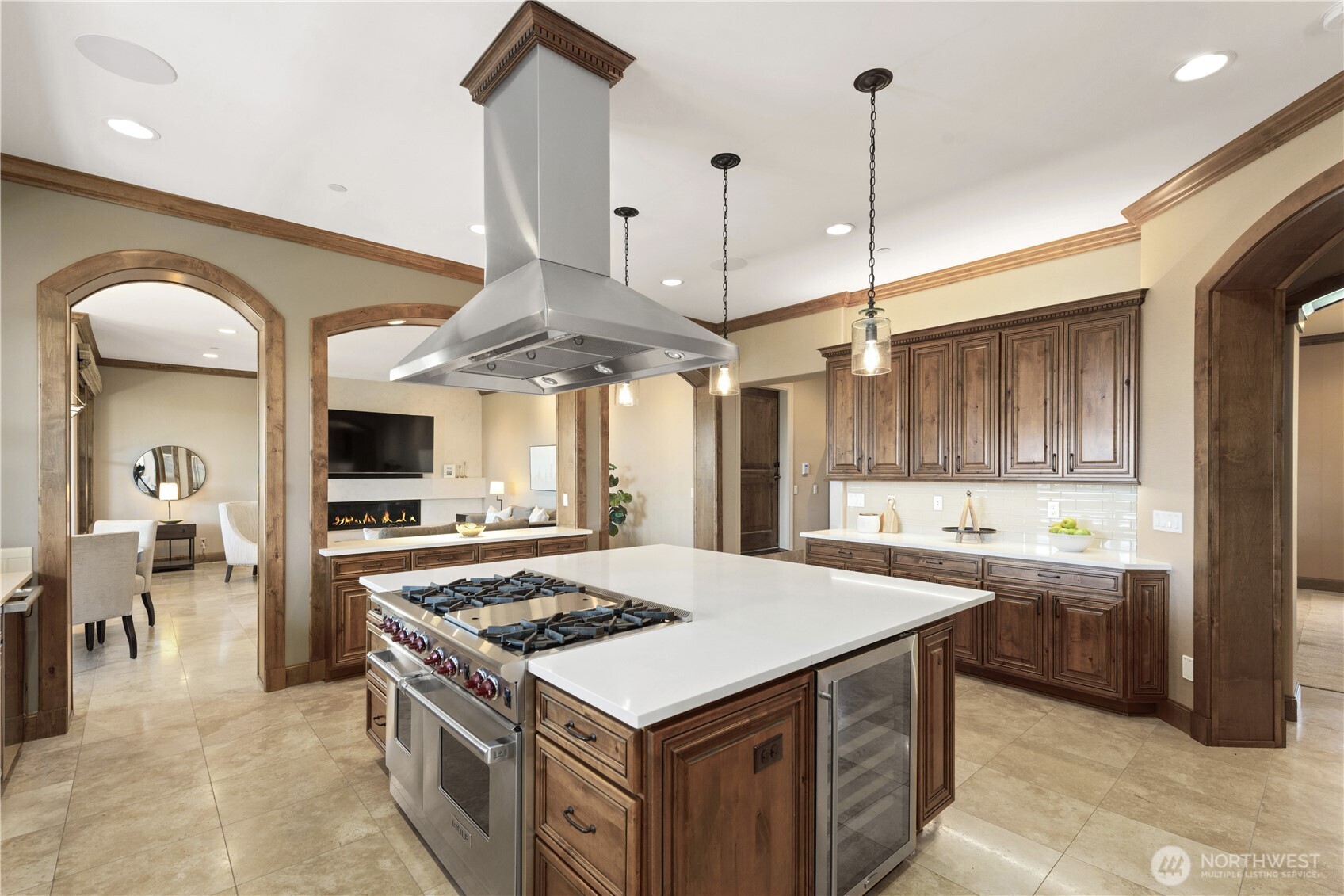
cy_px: 448
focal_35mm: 16
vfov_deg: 73.8
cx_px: 672
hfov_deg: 96.7
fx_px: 597
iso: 640
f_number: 7.1
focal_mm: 16
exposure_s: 1/5
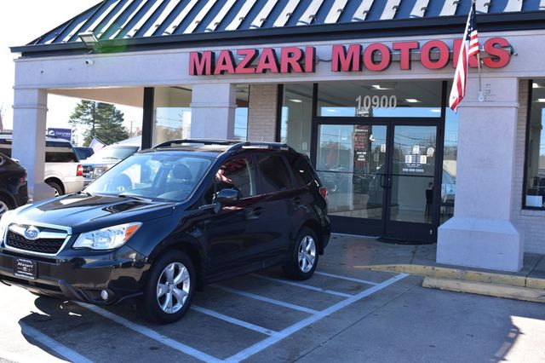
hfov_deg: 46.4
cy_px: 182
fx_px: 635
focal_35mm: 42
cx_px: 272
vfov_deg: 31.9
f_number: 10
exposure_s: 1/200
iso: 400
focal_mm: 28
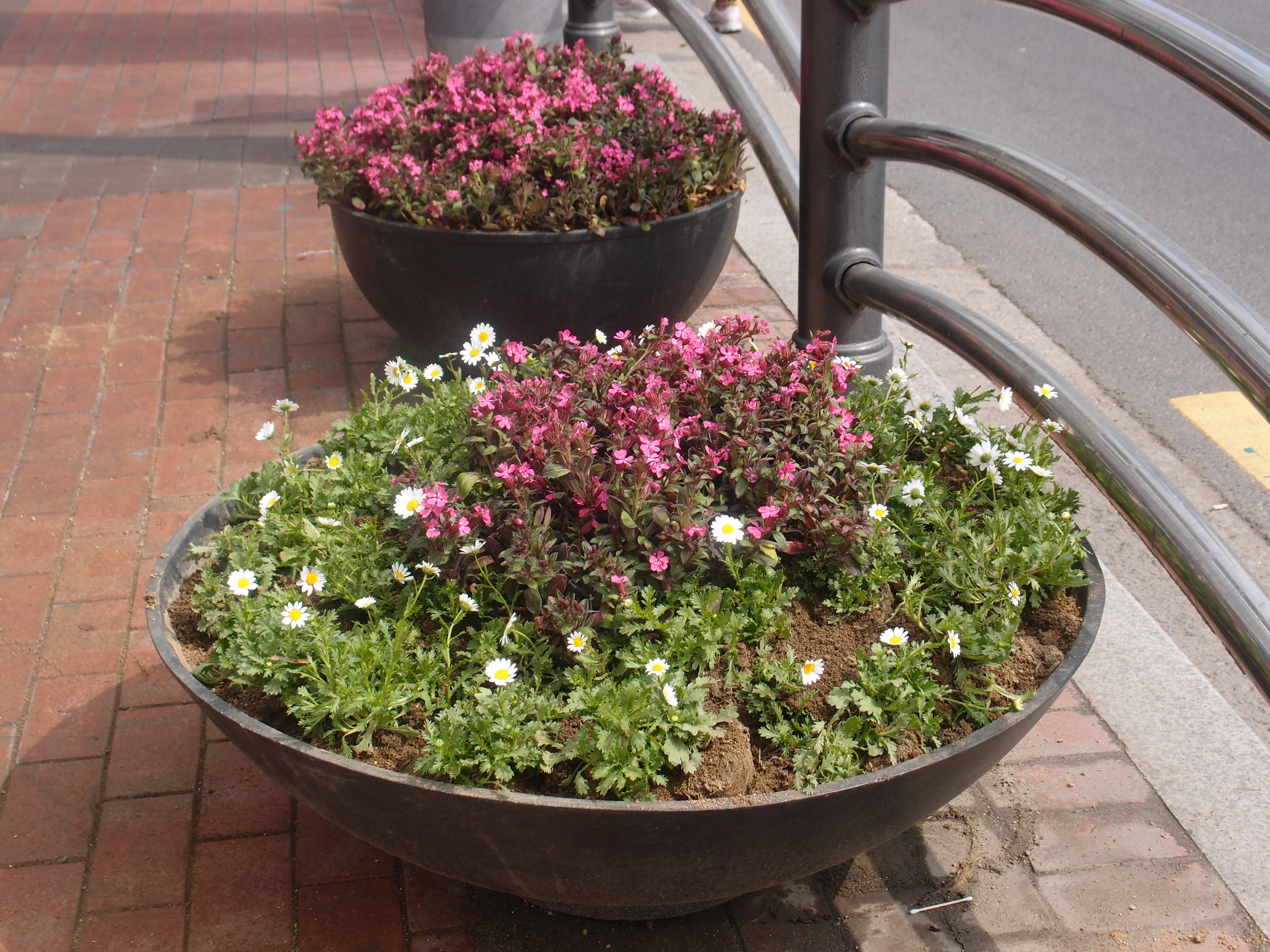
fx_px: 1834
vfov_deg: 29.1
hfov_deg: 38.2
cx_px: 635
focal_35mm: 50
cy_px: 476
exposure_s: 1/640
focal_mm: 10.83
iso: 100
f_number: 3.5
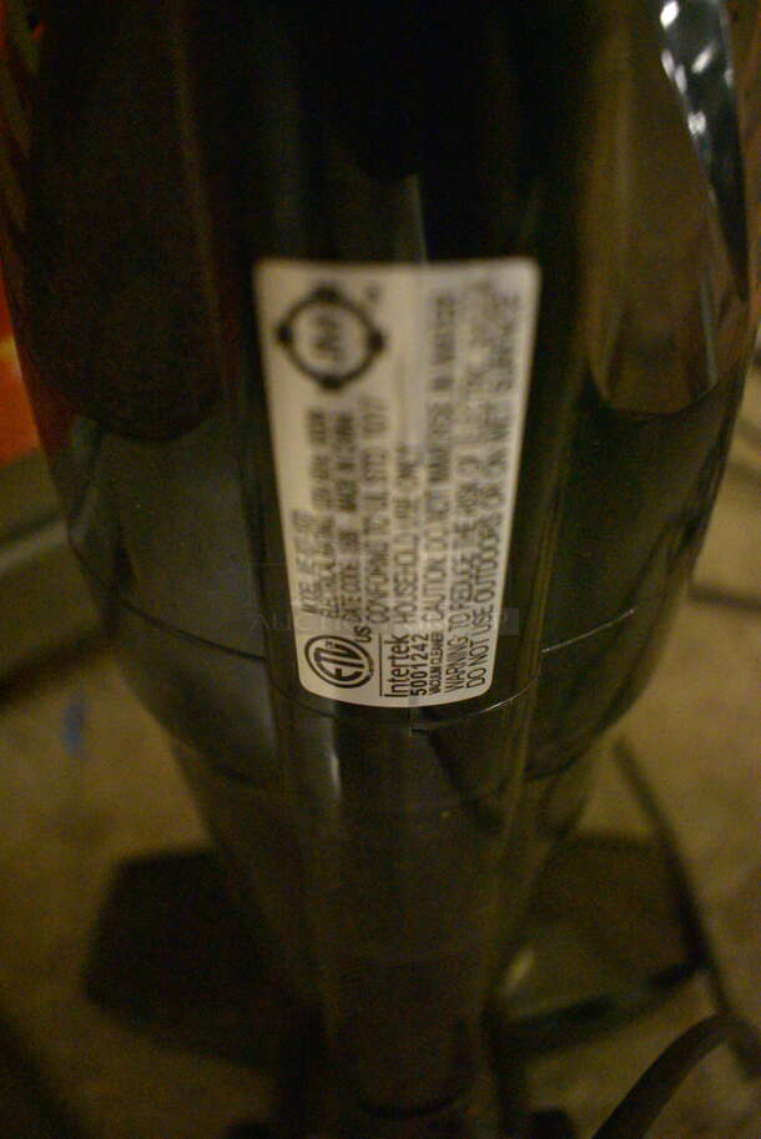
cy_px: 570
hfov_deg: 48.0
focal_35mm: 27
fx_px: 855
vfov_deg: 67.3
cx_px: 380
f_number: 3.5
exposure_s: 1/125
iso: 12800
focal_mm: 18
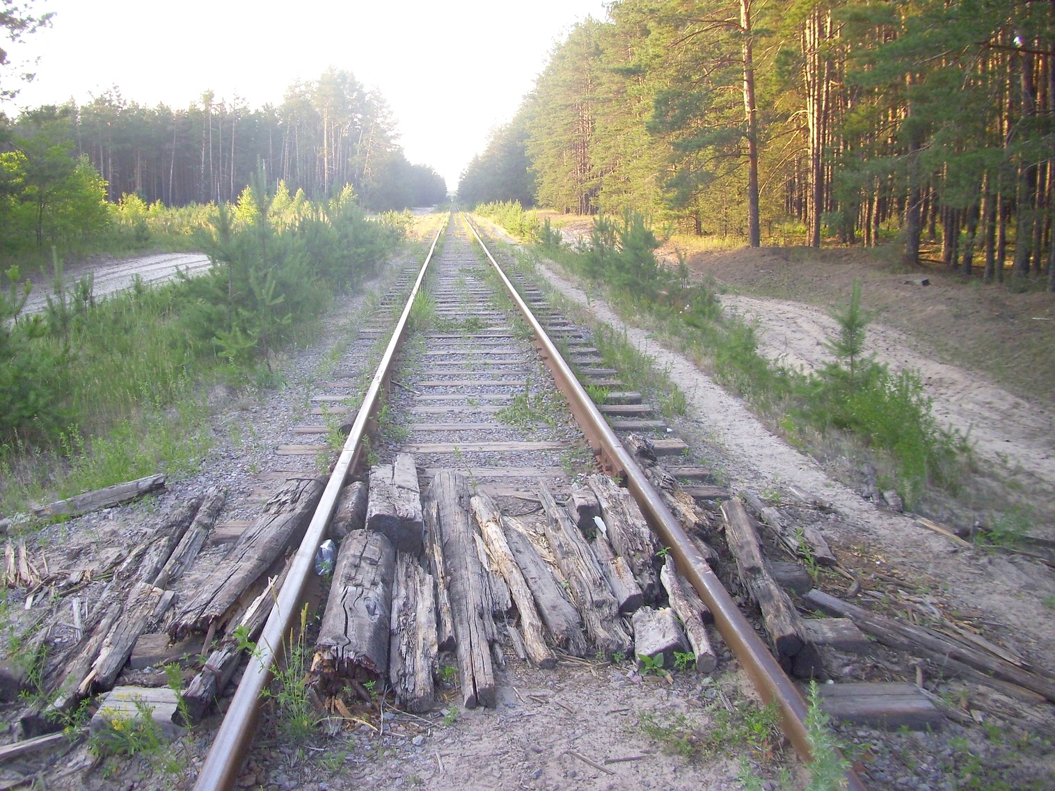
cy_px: 396
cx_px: 528
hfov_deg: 54.0
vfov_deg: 41.8
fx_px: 1036
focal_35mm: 34
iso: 80
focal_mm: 5.7
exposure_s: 1/100
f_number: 2.9
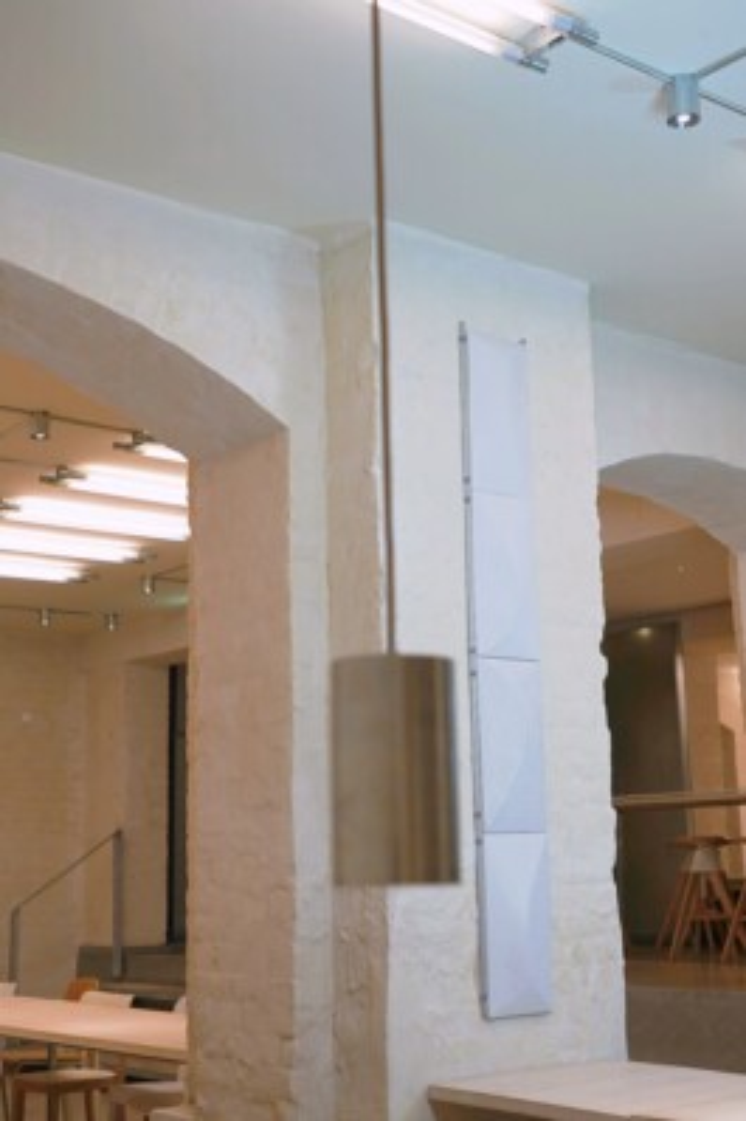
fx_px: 1369
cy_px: 560
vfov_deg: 44.5
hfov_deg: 30.5
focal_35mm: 44
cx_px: 373
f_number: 6.3
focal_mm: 44
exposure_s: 1/100
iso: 1000
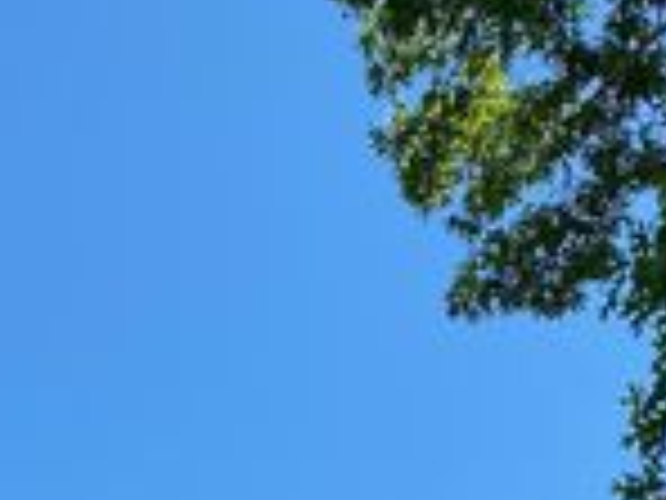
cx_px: 81
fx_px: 1693
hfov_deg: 21.8
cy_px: 836
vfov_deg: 15.0
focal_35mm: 88
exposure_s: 1/1157
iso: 32
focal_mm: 4.25
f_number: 1.8
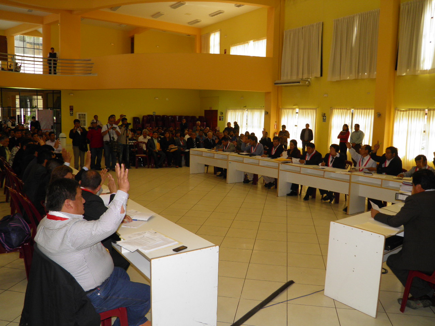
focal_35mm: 28
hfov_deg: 63.4
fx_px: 352
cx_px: 218
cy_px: 163
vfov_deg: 49.7
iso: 100
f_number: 2.8
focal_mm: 4.9
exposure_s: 1/30
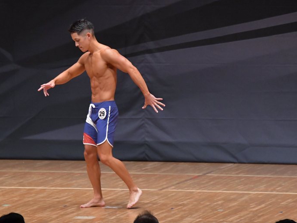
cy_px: 112
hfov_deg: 6.4
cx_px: 132
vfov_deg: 4.8
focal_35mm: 310
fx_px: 2660
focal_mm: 190
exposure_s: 1/400
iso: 6400
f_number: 5.6
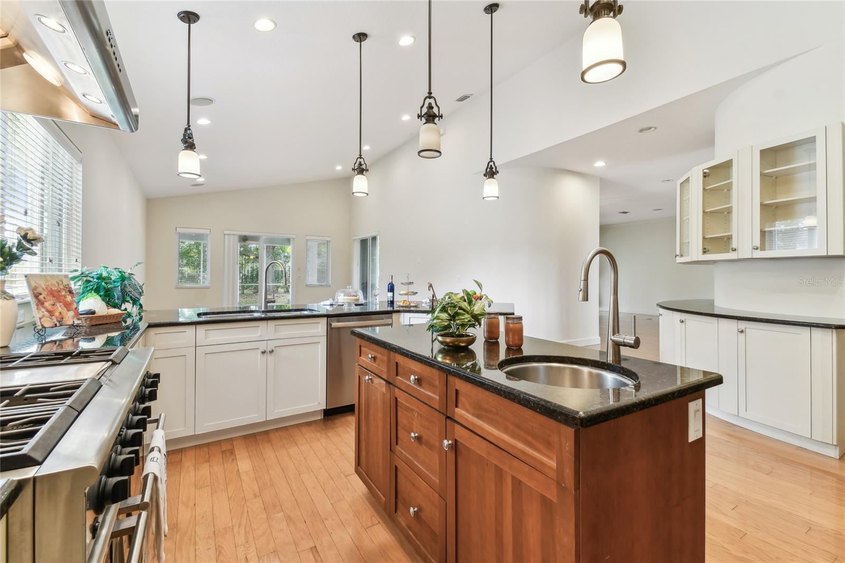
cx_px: 422
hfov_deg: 100.4
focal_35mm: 15
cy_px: 282
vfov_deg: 77.3
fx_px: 352
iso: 100
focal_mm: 10
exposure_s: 1/2.5
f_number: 7.1
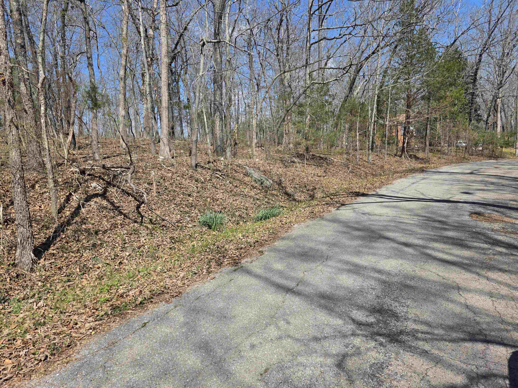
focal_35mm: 23
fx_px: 344
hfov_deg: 73.9
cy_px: 194
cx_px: 259
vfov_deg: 58.9
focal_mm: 6.3
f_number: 1.7
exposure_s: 1/3697
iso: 80
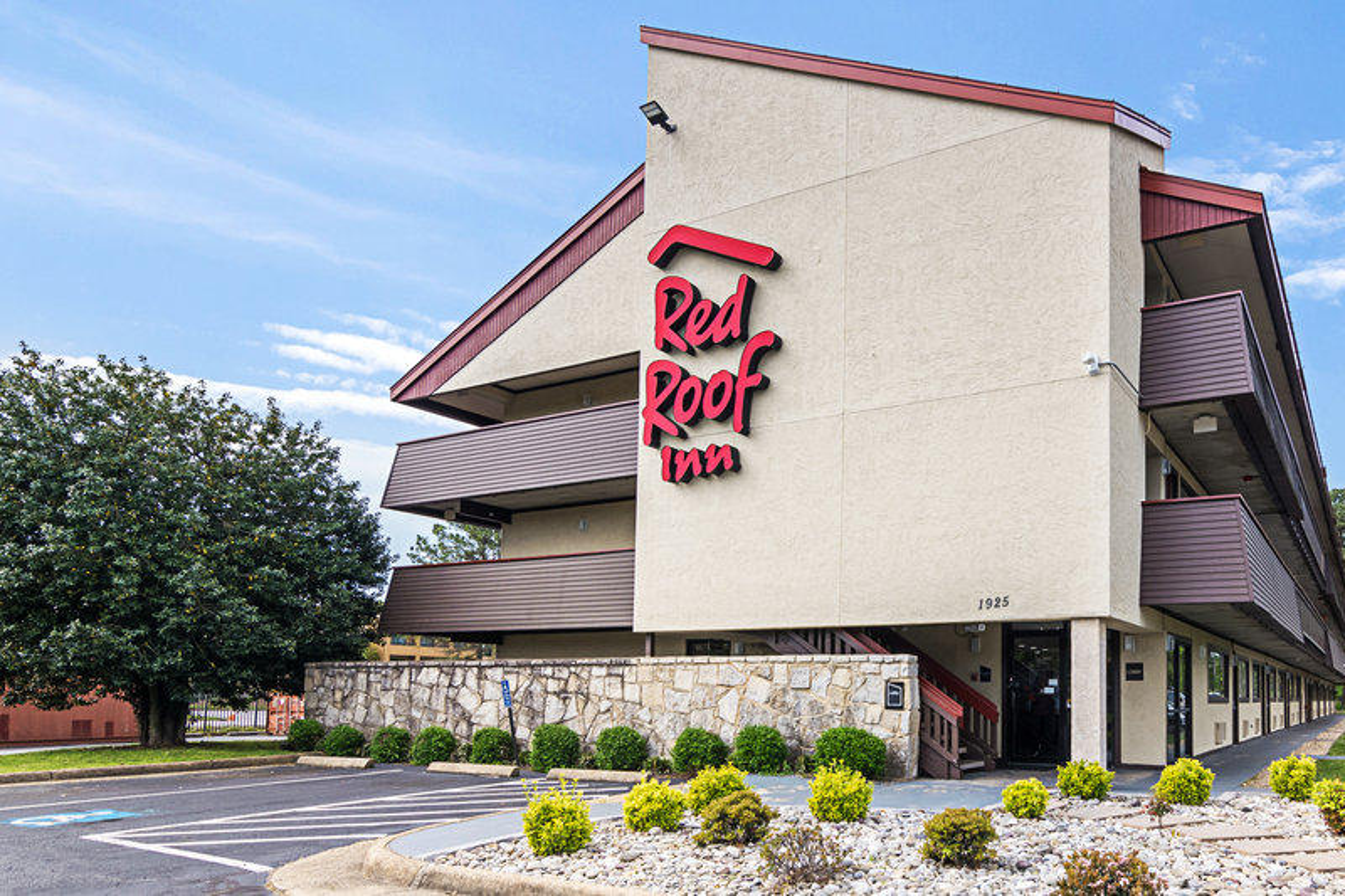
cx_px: 672
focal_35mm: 16
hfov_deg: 95.0
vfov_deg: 72.0
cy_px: 448
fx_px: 616
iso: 320
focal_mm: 11
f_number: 8
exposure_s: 1/250
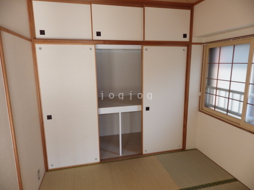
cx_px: 127
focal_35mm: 22
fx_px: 161
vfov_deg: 61.1
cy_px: 95
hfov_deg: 76.4
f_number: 3.1
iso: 200
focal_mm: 4
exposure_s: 1/45
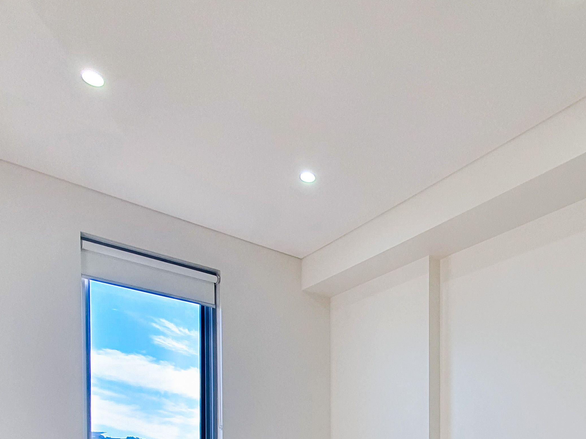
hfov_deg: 60.5
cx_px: 380
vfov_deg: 39.2
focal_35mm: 29
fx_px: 491
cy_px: 487
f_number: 2.2
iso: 50
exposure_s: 1/120
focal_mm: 1.8
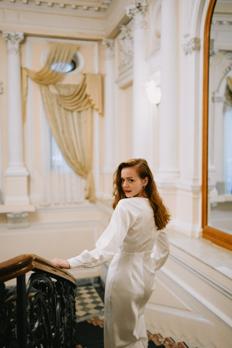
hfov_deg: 36.9
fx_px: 348
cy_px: 177
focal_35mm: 36
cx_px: 119
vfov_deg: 53.1
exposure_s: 1/400
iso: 500
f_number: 1.8
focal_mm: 35
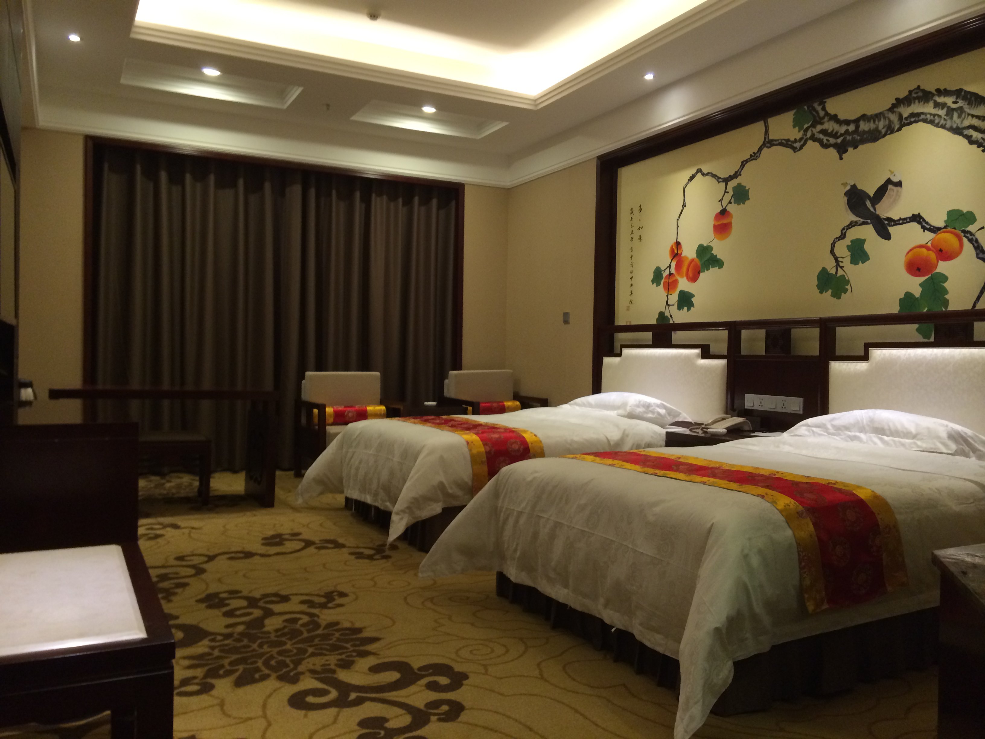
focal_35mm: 30
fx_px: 854
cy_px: 370
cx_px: 492
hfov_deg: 60.0
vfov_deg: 46.8
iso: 250
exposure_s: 1/33
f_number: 2.2
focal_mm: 4.12
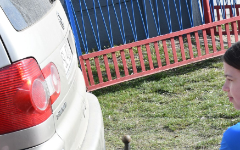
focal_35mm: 100
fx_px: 654
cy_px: 242
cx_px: 210
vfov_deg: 12.3
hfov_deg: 20.4
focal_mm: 22
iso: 100
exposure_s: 1/320
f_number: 4
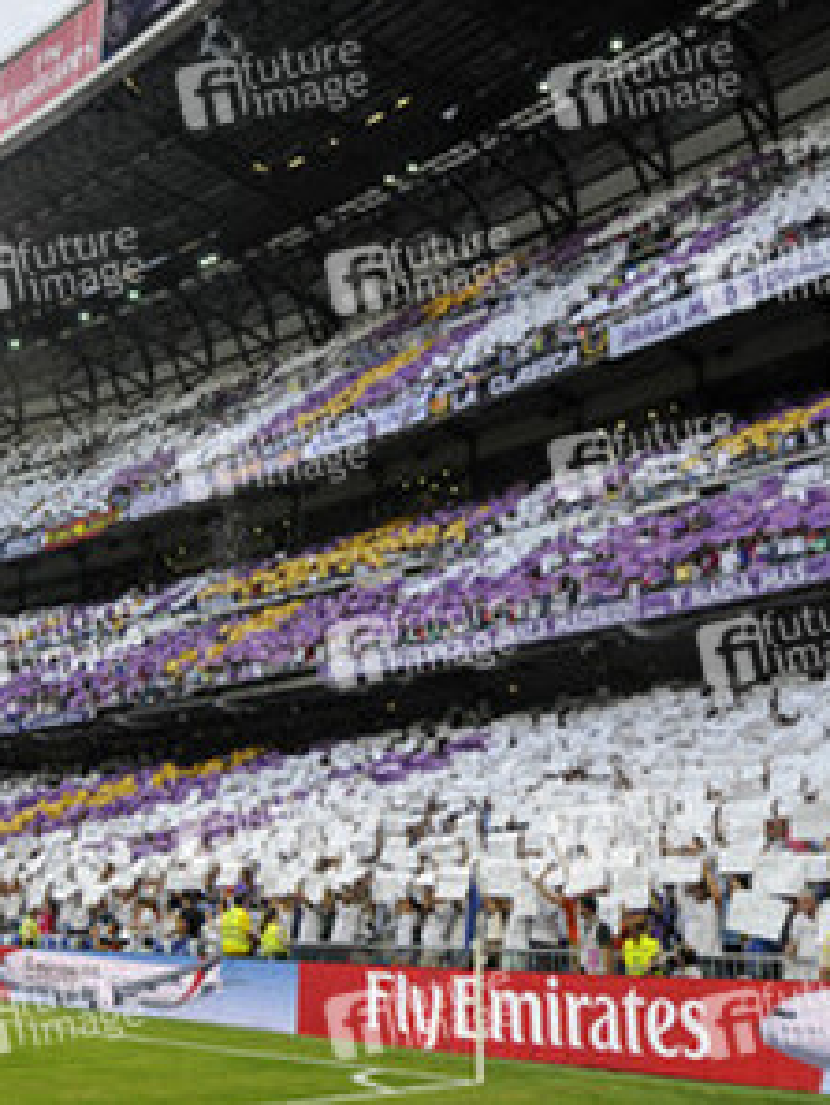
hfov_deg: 40.5
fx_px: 1118
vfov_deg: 52.6
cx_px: 320
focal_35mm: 35
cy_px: 551
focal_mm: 16
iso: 800
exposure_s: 1/500
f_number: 4
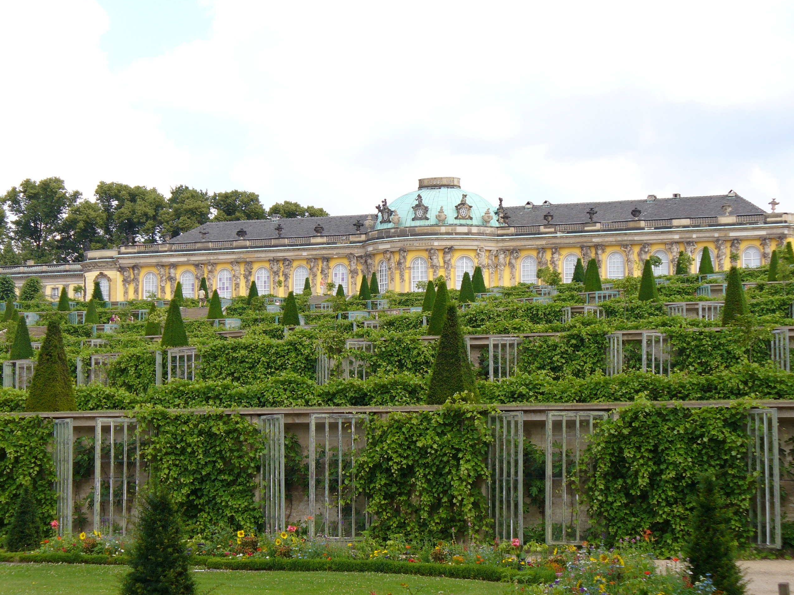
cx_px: 399
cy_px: 299
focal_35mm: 89
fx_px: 2041
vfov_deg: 16.6
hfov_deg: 22.0
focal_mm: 14.5
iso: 80
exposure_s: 1/400
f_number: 3.4
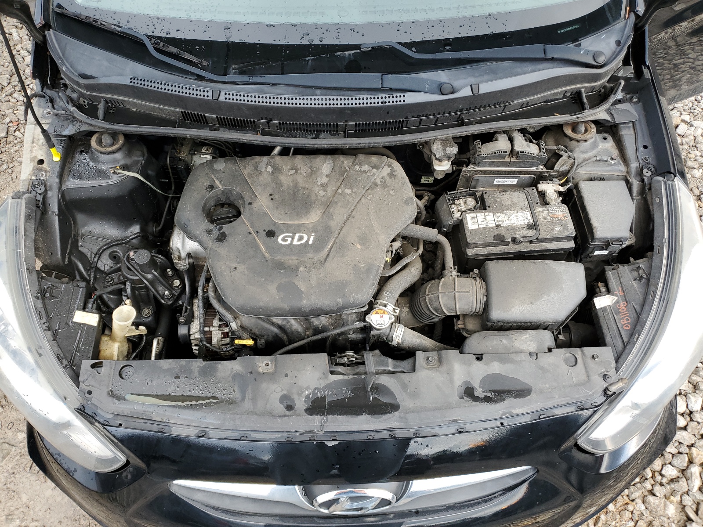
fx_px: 528
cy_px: 264
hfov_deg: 67.3
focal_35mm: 26
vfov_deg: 53.1
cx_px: 352
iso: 50
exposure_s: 1/139
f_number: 1.5
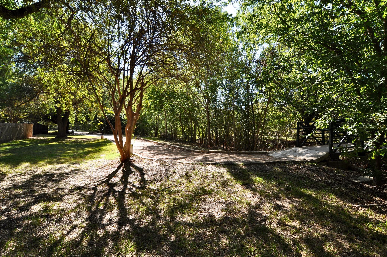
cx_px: 194
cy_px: 128
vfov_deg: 67.2
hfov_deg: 90.1
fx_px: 193
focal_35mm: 18
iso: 250
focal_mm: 12
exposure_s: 1/250
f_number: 8
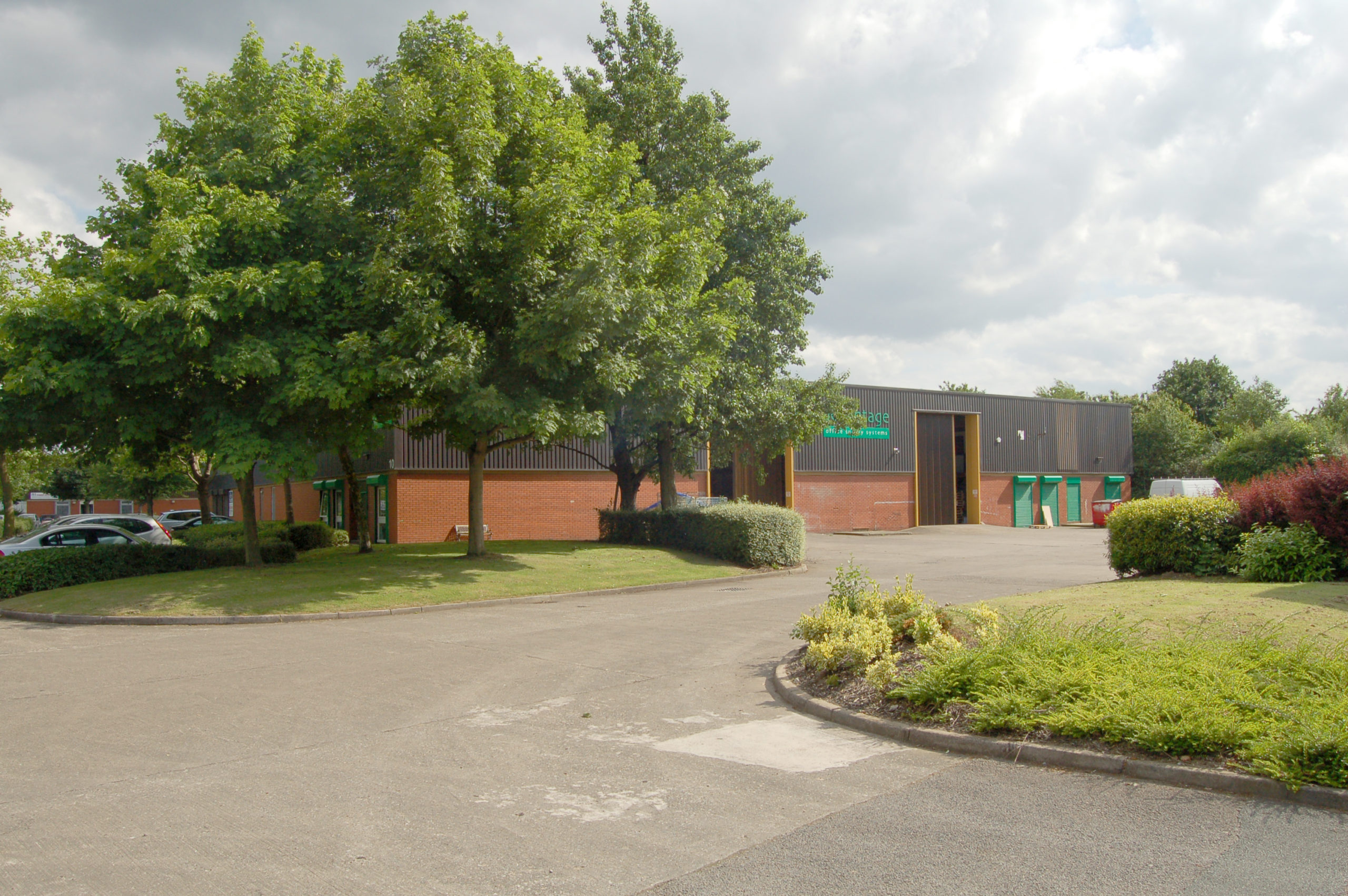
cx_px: 674
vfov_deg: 47.8
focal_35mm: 27
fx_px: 1010
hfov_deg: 67.4
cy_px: 448
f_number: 8
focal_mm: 18
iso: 200
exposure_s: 1/250
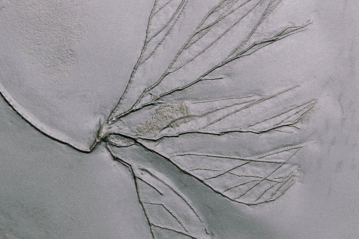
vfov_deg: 18.2
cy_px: 120
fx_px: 748
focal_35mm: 75
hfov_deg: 27.0
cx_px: 180
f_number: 5
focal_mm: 50
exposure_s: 1/15
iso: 100
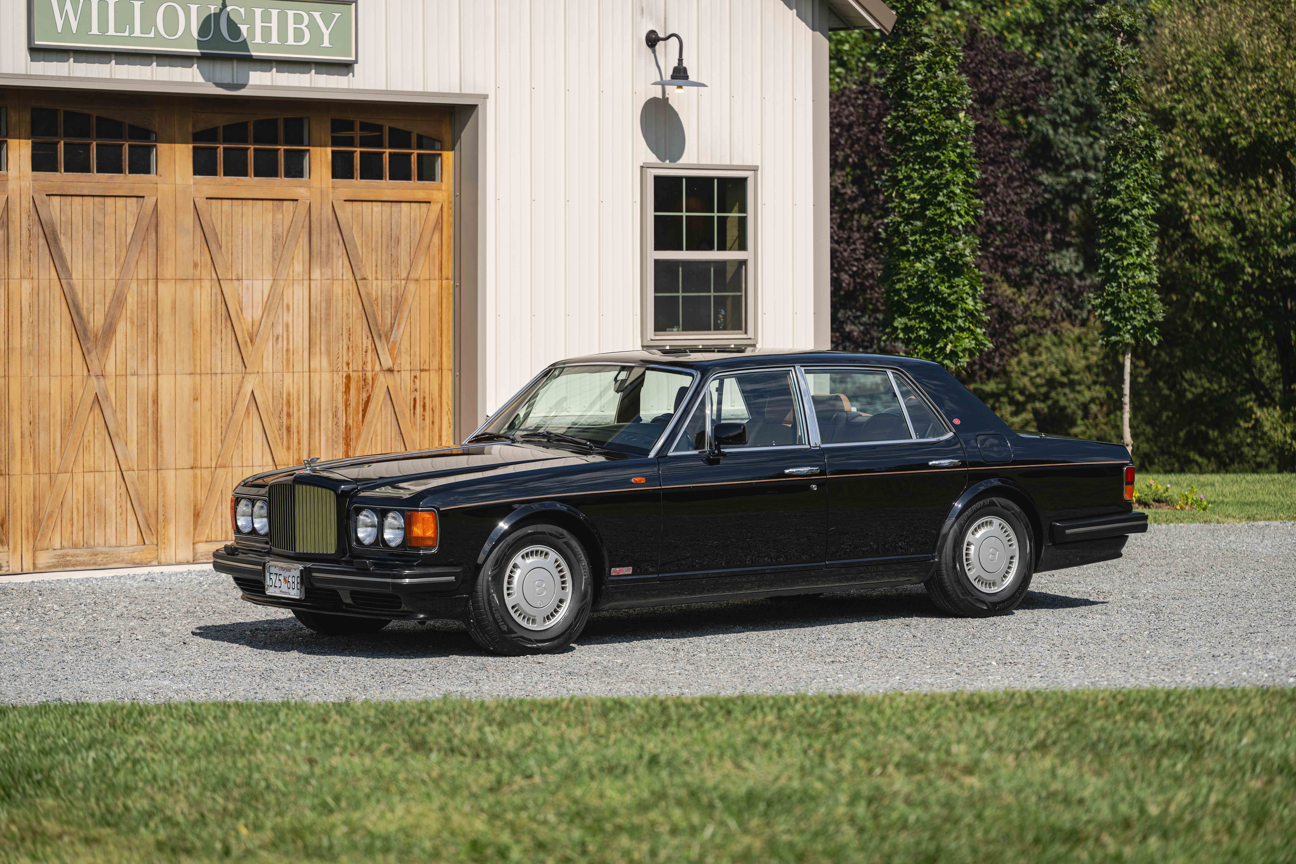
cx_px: 648
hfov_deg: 19.5
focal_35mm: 105
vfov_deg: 13.0
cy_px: 432
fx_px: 3780
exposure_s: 1/1600
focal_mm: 105
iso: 100
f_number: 3.5
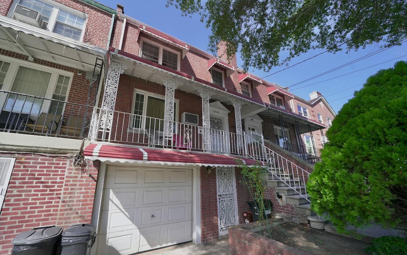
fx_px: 144
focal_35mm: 13
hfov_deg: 109.3
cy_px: 136
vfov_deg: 82.7
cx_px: 195
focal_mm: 12
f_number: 6.3
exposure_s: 1/320
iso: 200
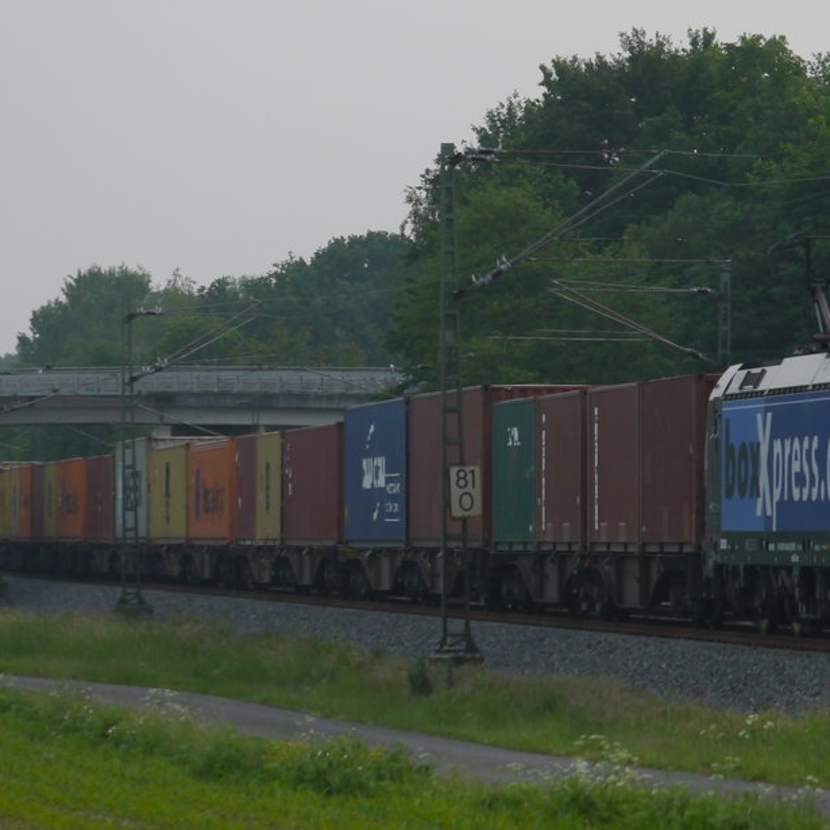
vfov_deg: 5.7
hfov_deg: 5.7
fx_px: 8328
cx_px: 611
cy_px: 334
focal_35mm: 307
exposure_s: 1/500
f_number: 5.3
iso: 500
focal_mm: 89
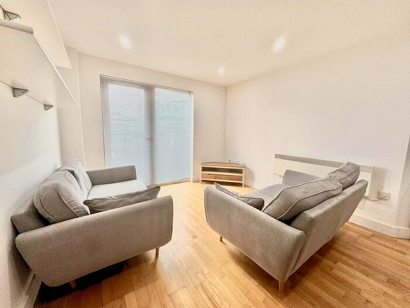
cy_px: 154
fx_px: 166
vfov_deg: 85.7
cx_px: 205
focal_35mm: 14
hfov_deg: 102.1
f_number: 2.2
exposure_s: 1/99
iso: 64
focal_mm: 2.22
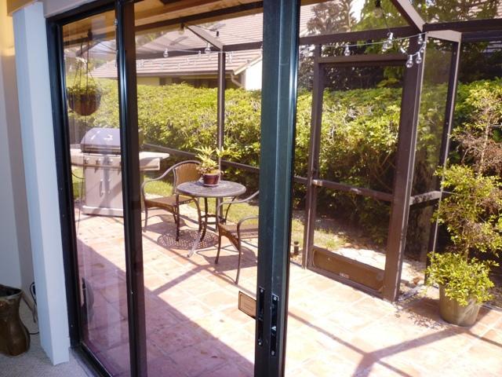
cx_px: 251
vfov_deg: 48.2
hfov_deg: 61.7
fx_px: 421
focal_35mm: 29
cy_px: 188
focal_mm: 5.2
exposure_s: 1/30
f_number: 3.3
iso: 125
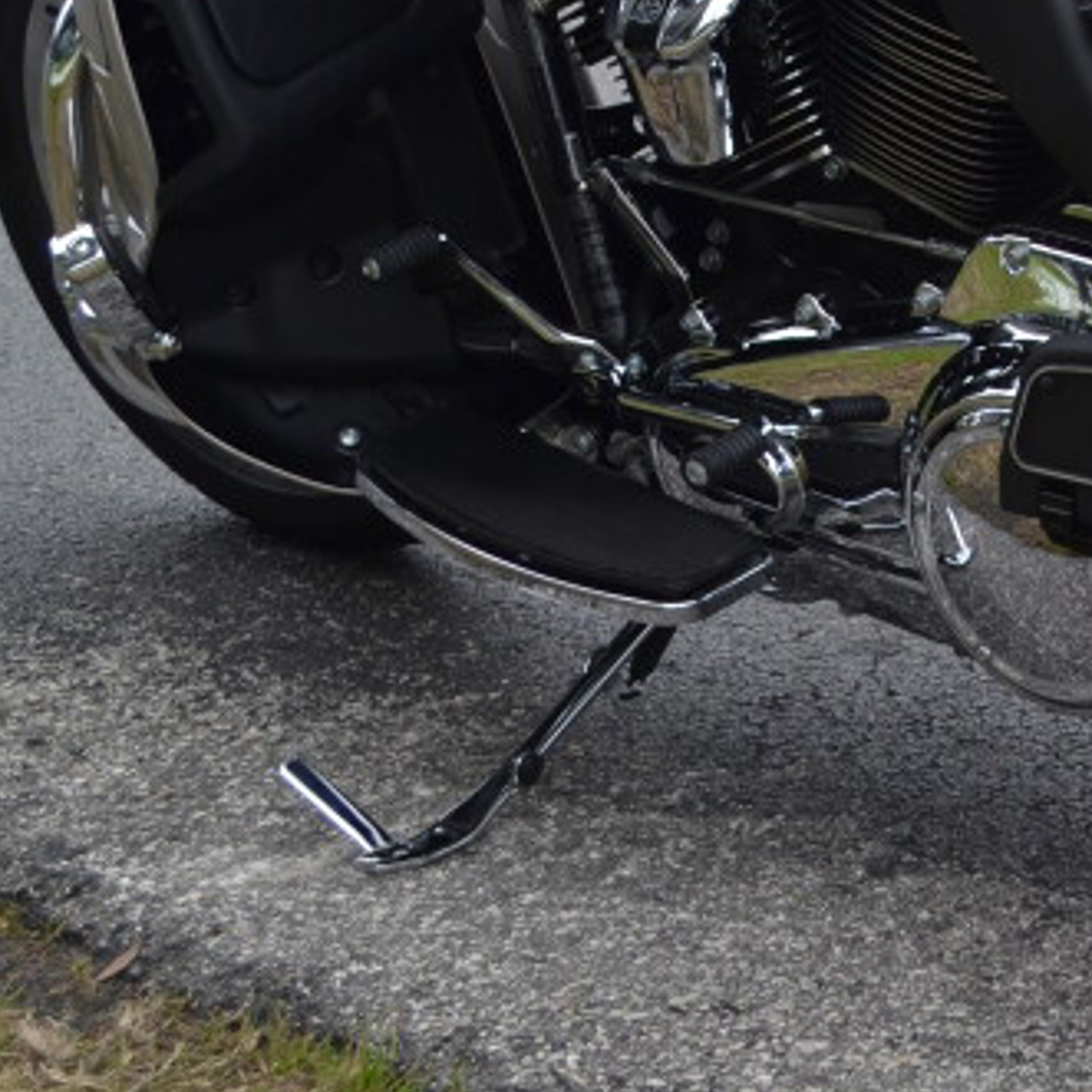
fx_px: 3962
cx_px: 1659
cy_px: -129
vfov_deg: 15.3
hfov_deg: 14.6
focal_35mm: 111
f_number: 6.3
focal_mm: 24
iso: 100
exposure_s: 1/160
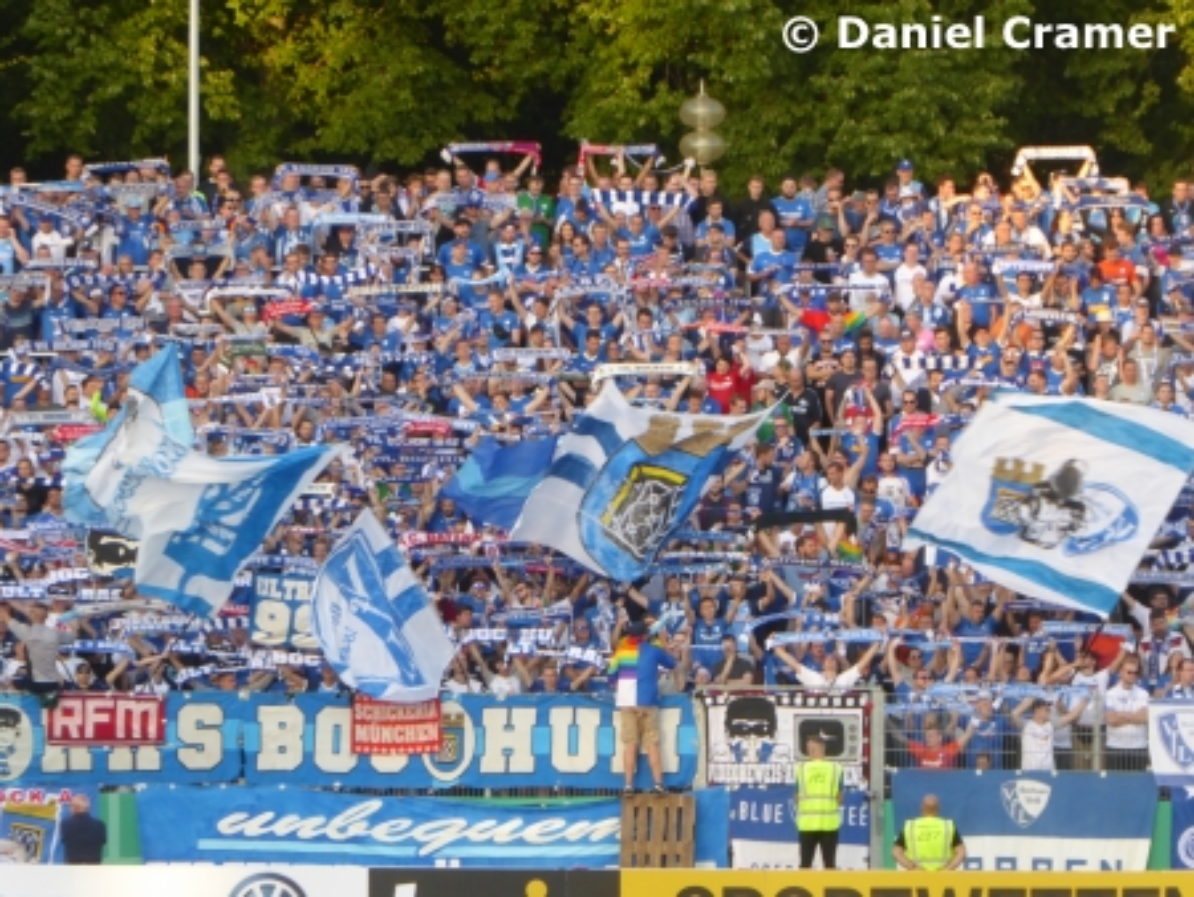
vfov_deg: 4.3
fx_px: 11975
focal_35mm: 347
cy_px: 448
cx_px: 597
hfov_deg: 5.7
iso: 320
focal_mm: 62.1
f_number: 6
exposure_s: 1/100
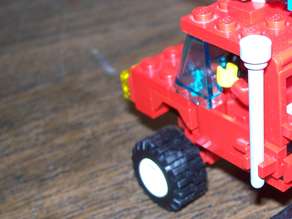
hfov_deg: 20.6
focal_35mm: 90
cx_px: 333
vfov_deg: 16.4
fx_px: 759
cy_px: 113
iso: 80
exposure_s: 1/60
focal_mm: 7.8
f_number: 2.8
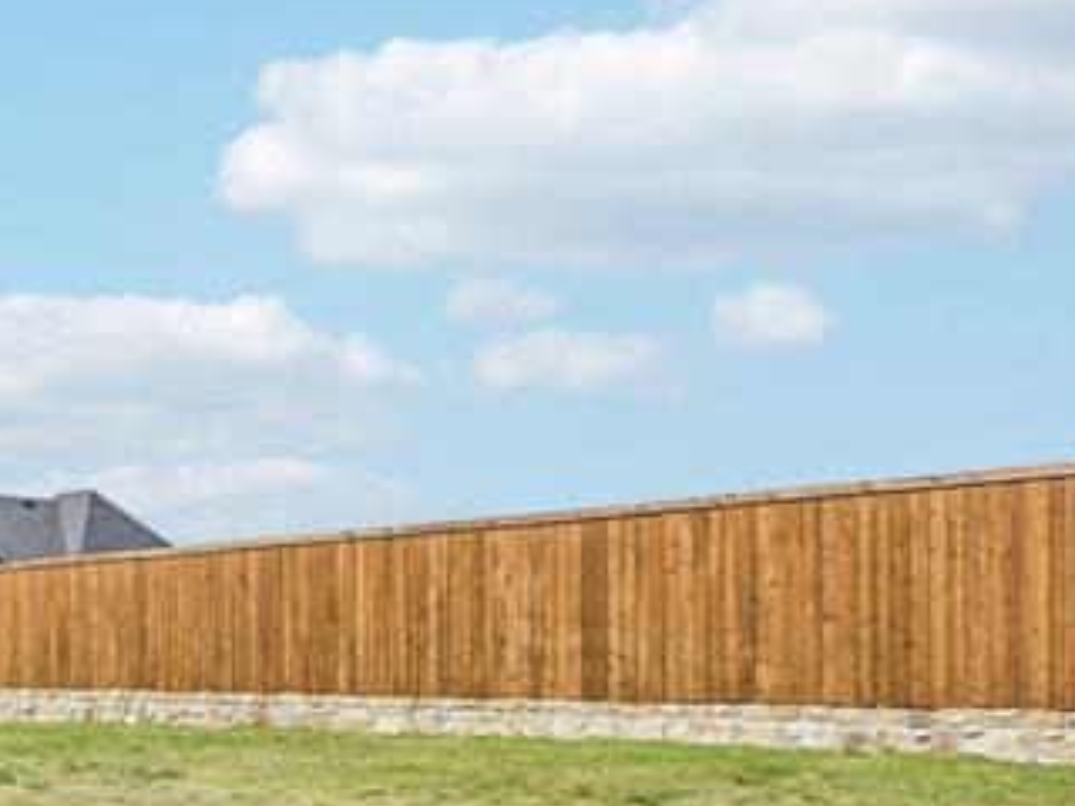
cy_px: 645
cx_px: 151
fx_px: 1335
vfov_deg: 32.7
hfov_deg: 41.1
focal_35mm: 43
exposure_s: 1/1000
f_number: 8
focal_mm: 14
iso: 400
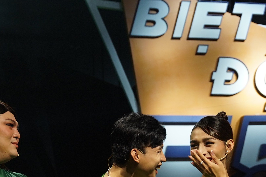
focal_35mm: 159
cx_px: 204
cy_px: 194
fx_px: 1175
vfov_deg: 8.6
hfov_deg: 12.9
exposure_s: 1/160
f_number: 3.5
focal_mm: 44.3
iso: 500
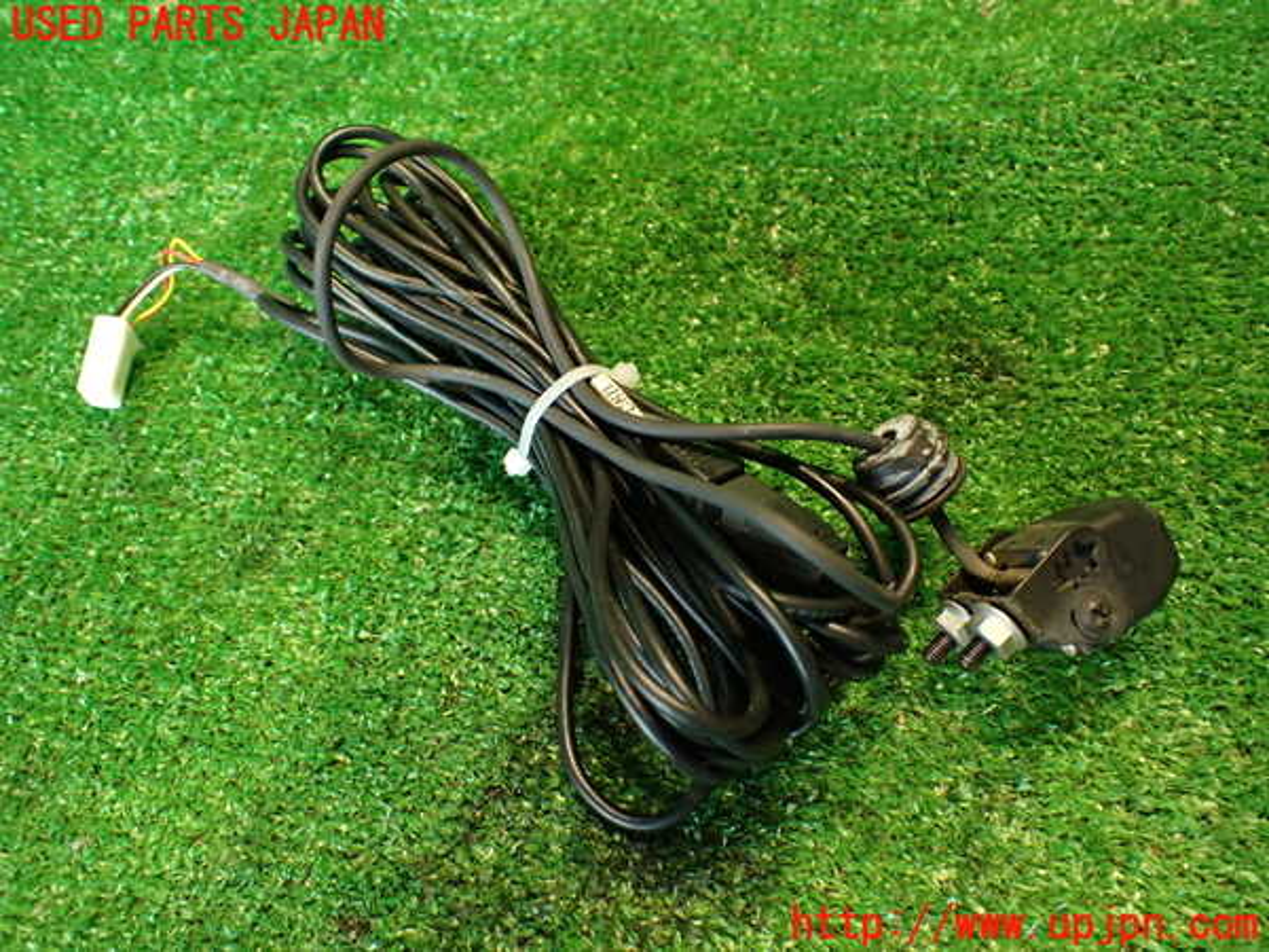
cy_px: 476
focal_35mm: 32
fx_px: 1173
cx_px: 634
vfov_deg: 44.2
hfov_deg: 56.8
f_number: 2.4
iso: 500
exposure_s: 1/30
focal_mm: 5.79
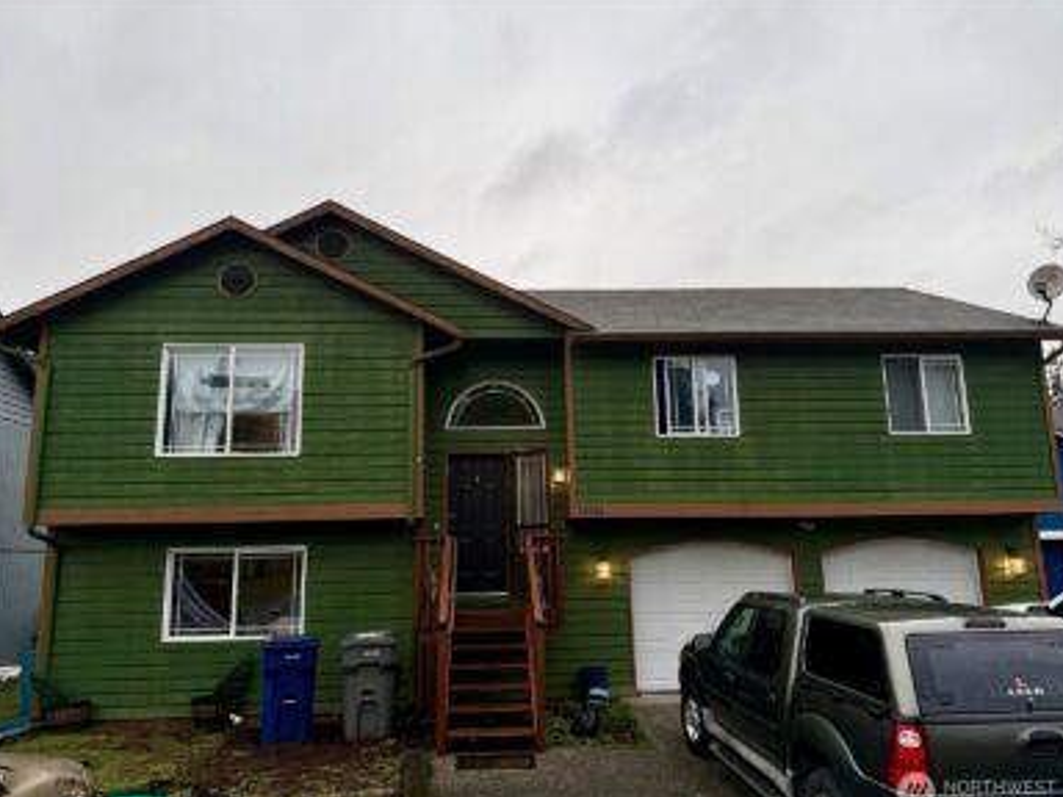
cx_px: 523
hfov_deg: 69.4
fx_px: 768
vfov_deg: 54.9
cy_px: 404
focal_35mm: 25
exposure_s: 1/435
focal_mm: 6.76
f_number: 1.78
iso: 80
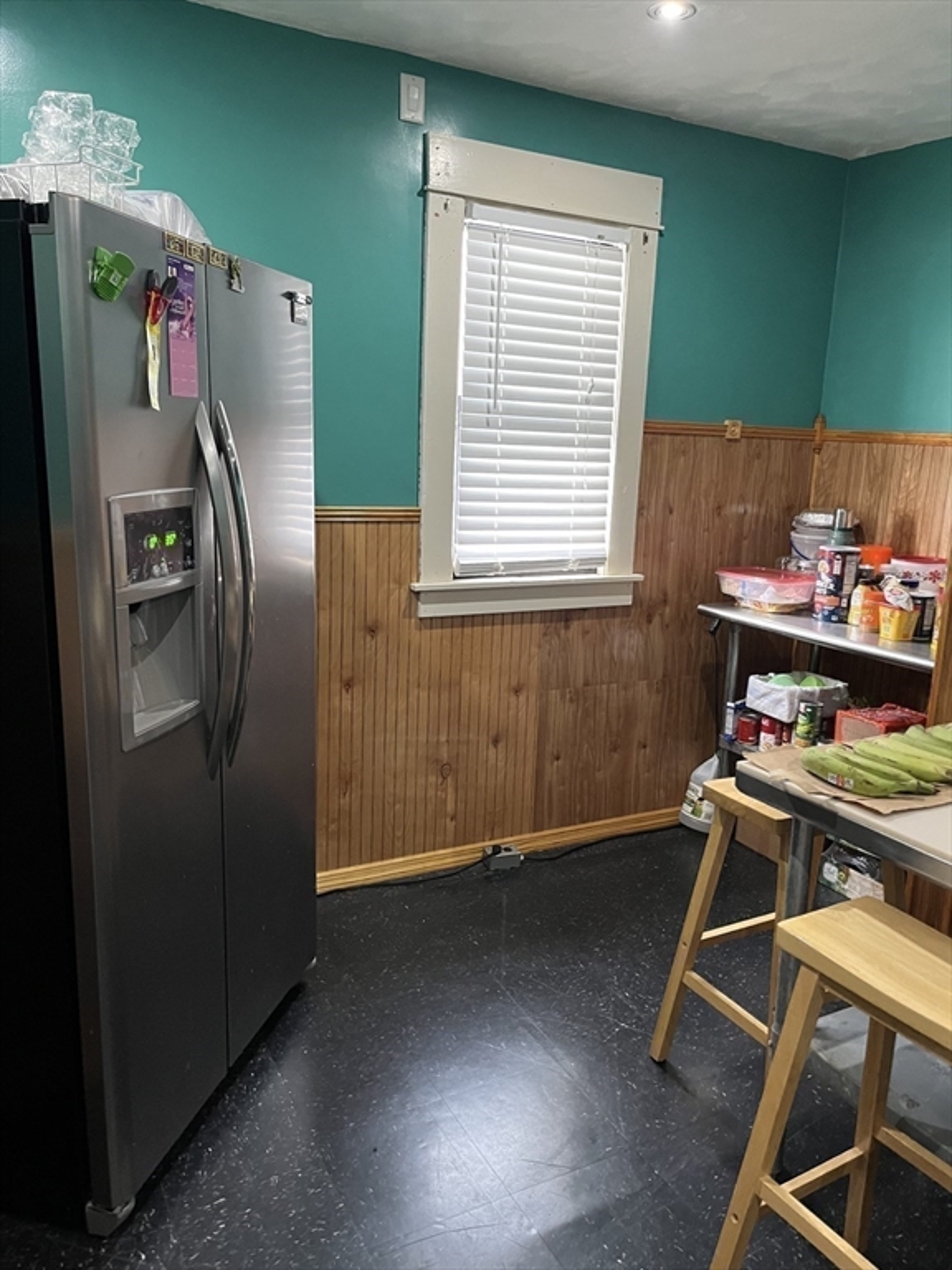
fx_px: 953
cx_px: 476
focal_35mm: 26
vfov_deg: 67.3
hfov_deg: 53.1
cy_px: 635
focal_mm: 5.1
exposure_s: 1/60
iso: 400
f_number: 1.6
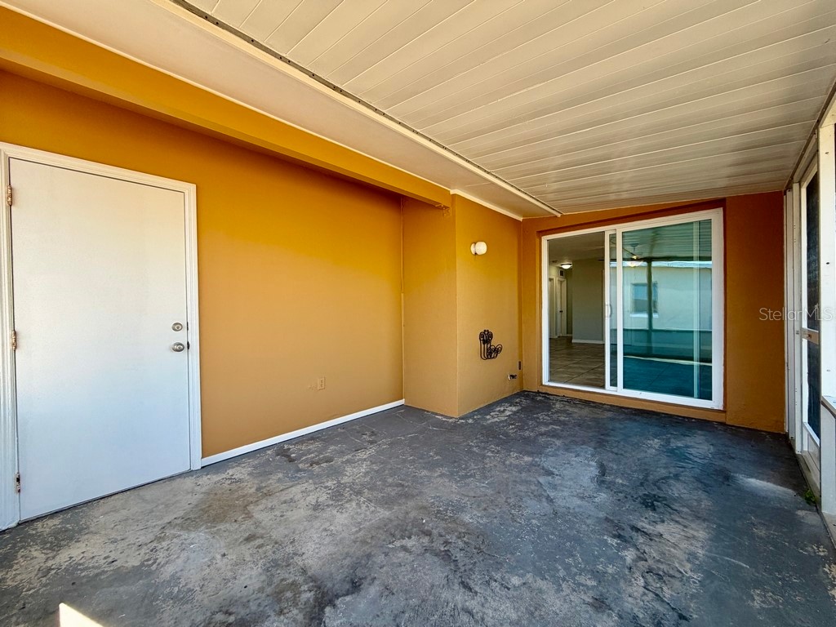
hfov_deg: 102.1
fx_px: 338
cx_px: 418
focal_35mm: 14
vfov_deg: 85.7
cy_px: 314
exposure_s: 1/121
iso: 50
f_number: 2.2
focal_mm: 2.22
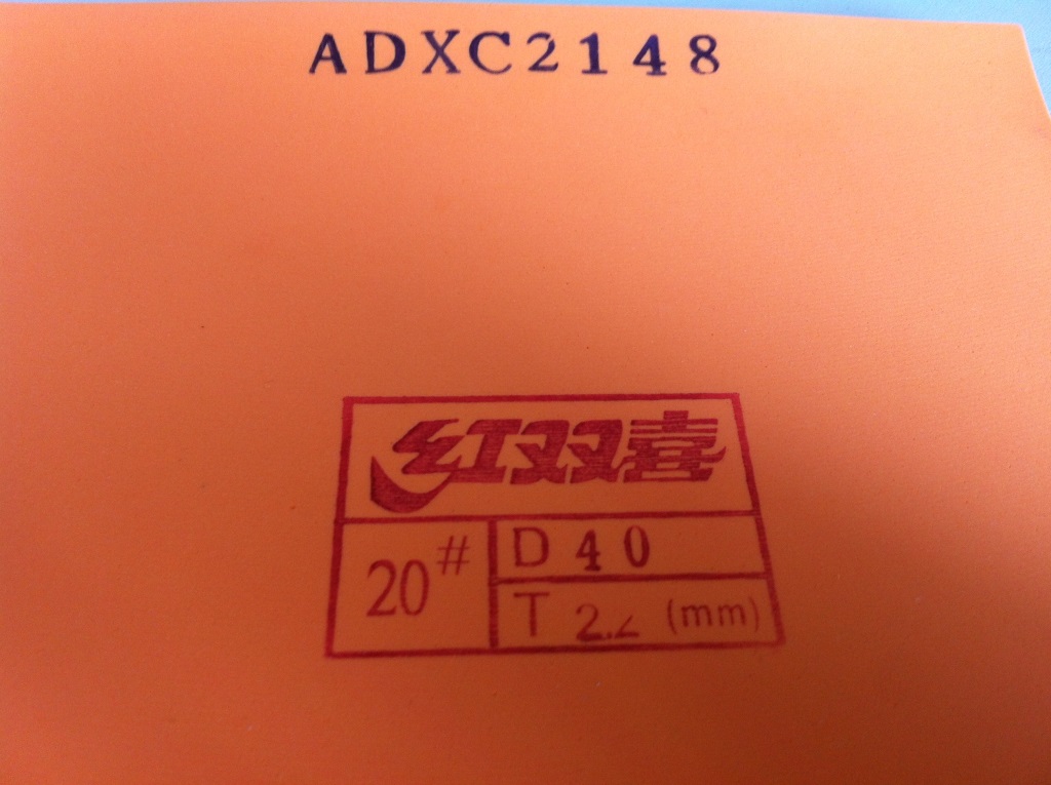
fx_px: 1061
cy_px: 392
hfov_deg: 52.7
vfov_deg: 40.6
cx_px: 526
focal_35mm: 35
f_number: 2.8
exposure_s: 1/30
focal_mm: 3.85
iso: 80
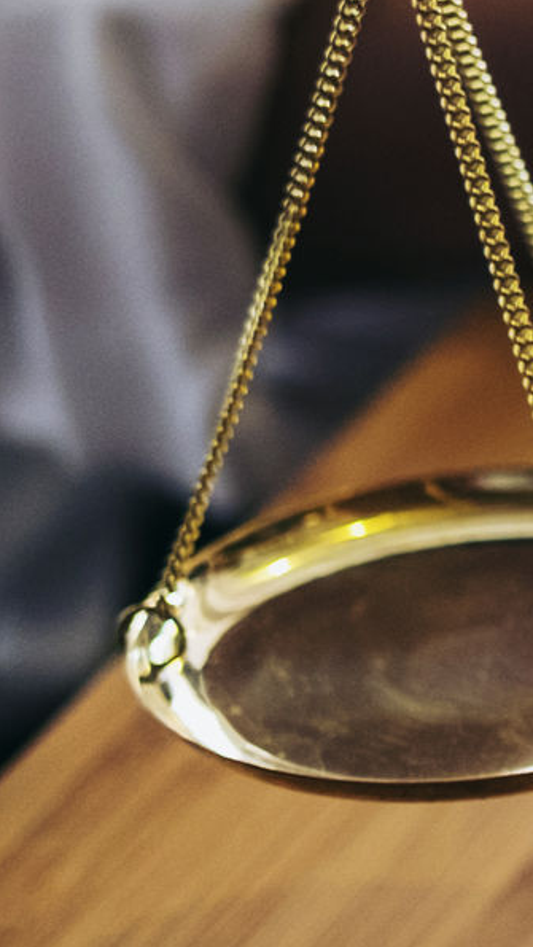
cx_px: 1828
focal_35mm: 234
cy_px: 306
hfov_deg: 4.9
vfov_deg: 9.2
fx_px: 5875
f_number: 2
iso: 500
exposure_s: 1/80
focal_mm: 35
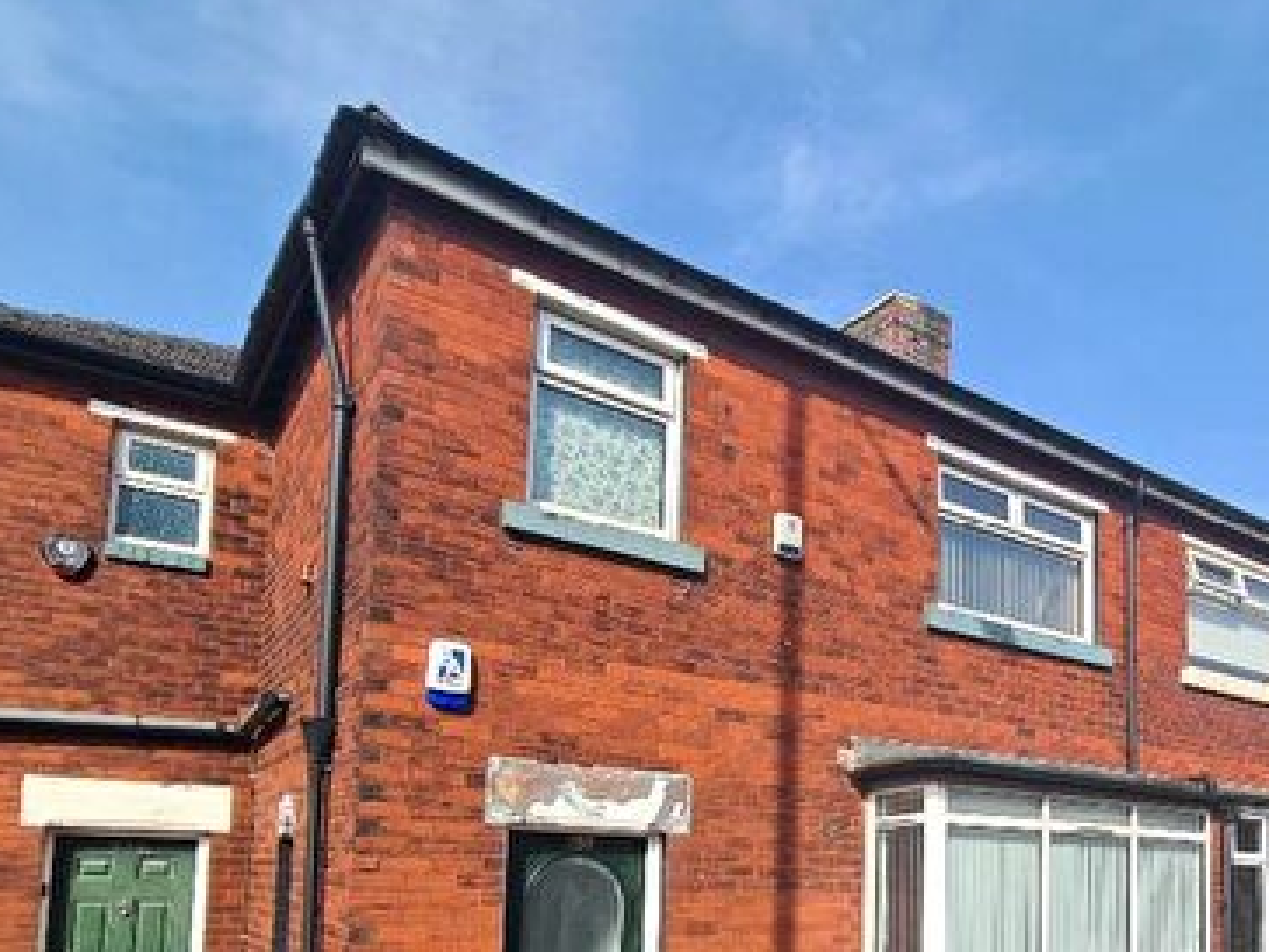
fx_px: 916
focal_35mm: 25
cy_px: 814
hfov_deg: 66.2
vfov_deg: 50.2
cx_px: 910
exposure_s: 1/1252
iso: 64
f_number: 2.2
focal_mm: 2.22
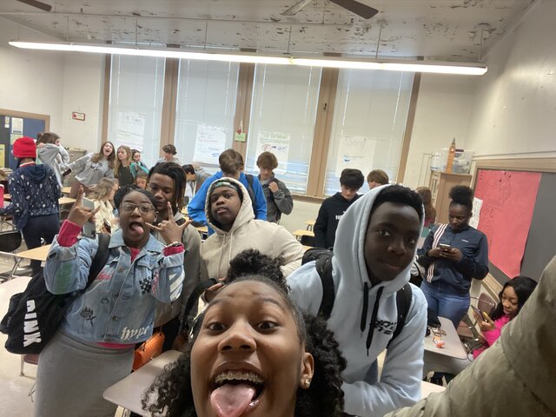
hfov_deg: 73.9
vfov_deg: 58.9
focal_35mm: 23
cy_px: 208
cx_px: 278
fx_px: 369
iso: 320
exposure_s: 1/40
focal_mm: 2.71
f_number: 2.2
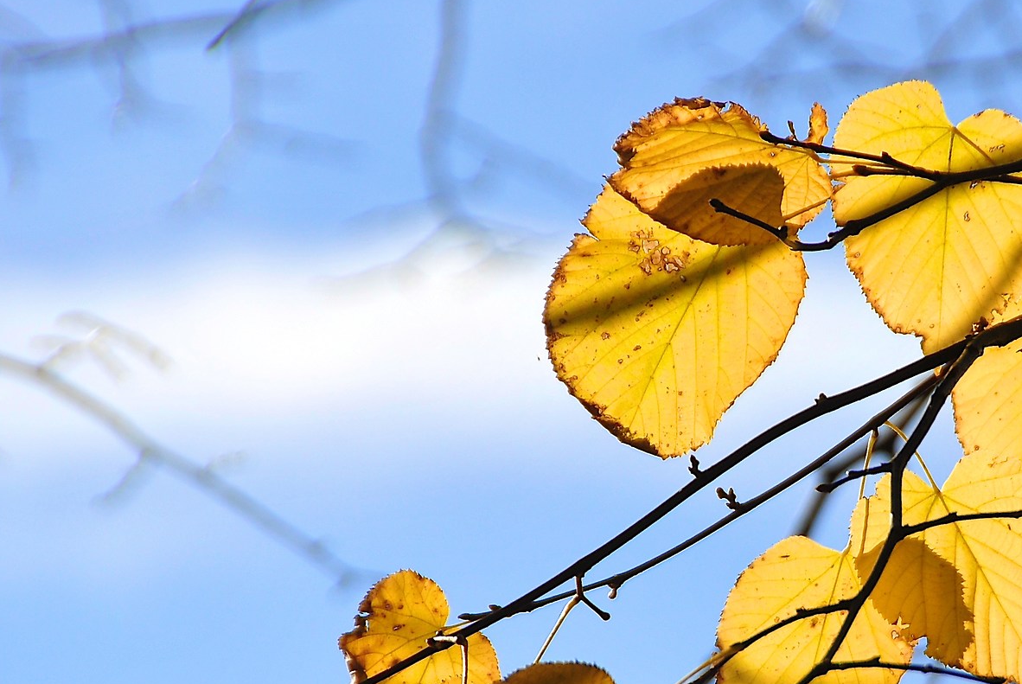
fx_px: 17308
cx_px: 851
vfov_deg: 2.3
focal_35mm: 609
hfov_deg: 3.4
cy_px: 483
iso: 100
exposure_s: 1/800
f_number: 5.6
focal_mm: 200
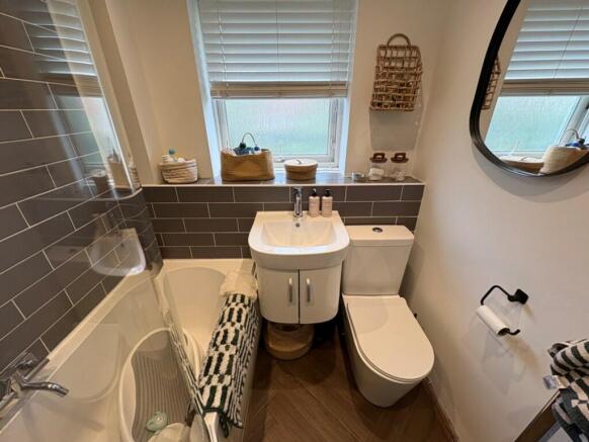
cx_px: 294
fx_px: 238
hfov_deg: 102.0
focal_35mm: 14
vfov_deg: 85.7
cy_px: 221
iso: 80
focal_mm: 2.22
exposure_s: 1/100
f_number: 2.2
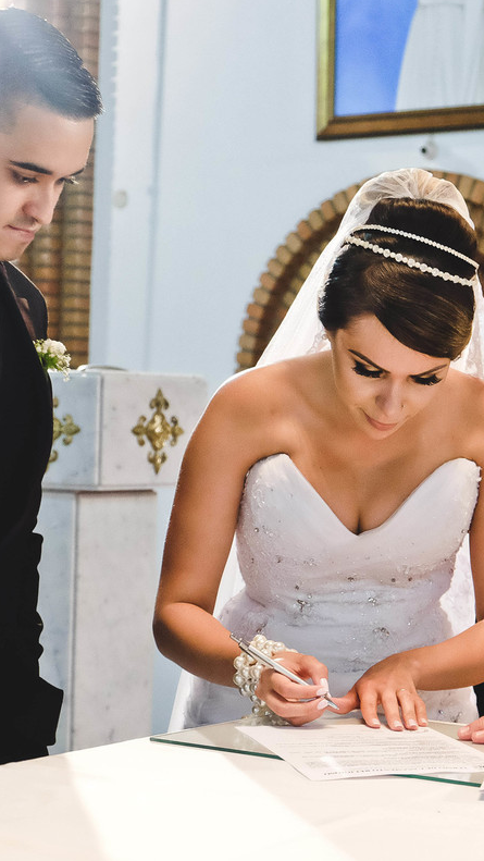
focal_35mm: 89
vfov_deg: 23.9
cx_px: 381
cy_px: 431
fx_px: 2030
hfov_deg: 13.5
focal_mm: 37.4
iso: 4000
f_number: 4
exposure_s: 1/100
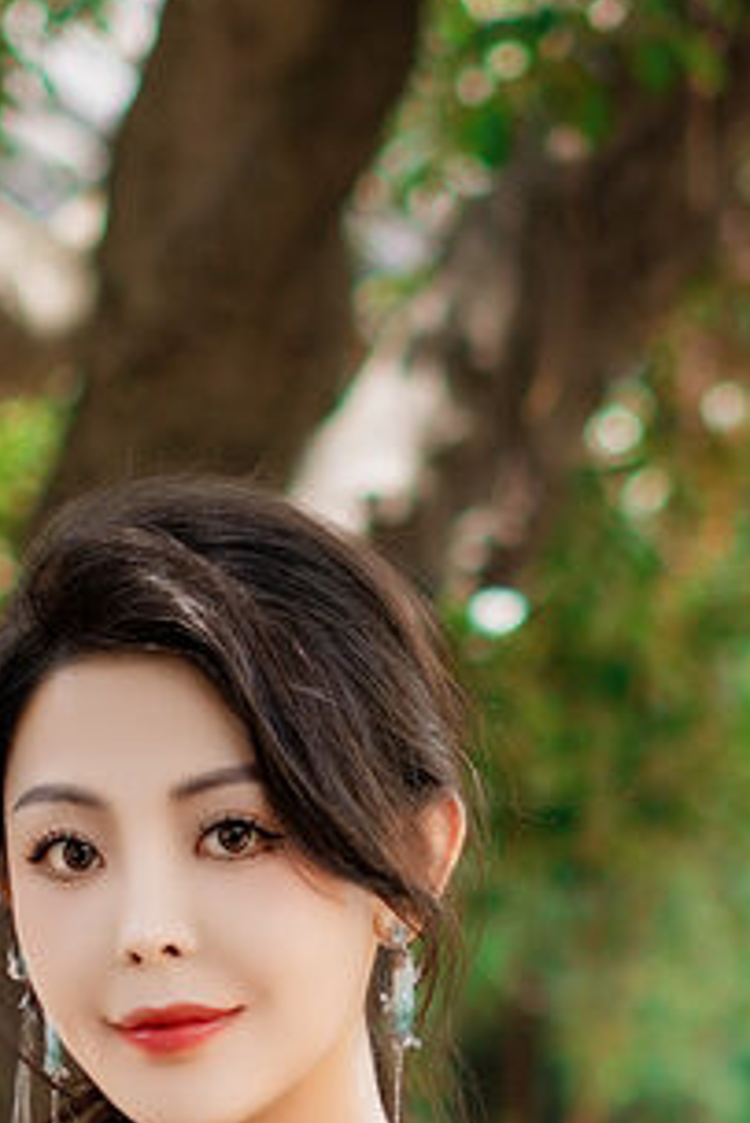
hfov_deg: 4.6
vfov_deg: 6.8
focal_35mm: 296
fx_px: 9239
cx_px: 639
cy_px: 1997
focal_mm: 50
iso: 100
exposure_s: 1/320
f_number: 2
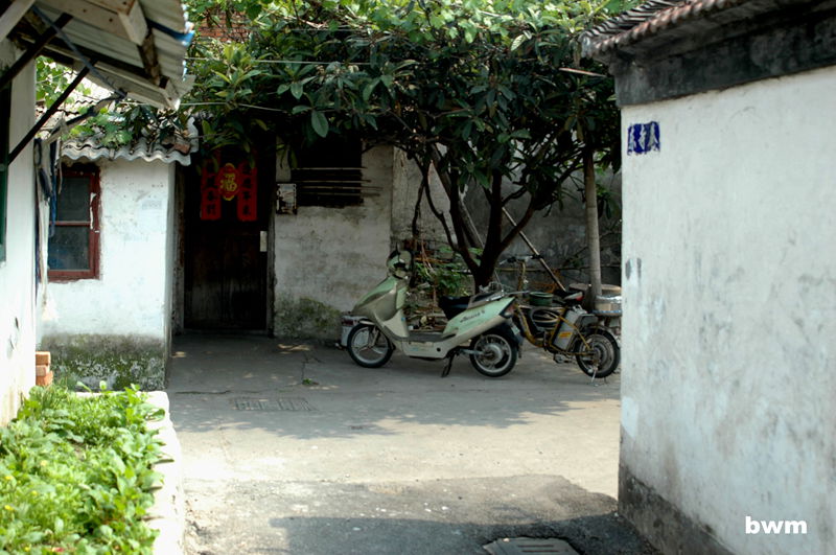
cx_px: 418
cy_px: 278
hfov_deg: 38.9
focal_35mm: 51
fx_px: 1183
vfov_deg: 26.4
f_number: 5.6
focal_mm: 34
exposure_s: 1/250
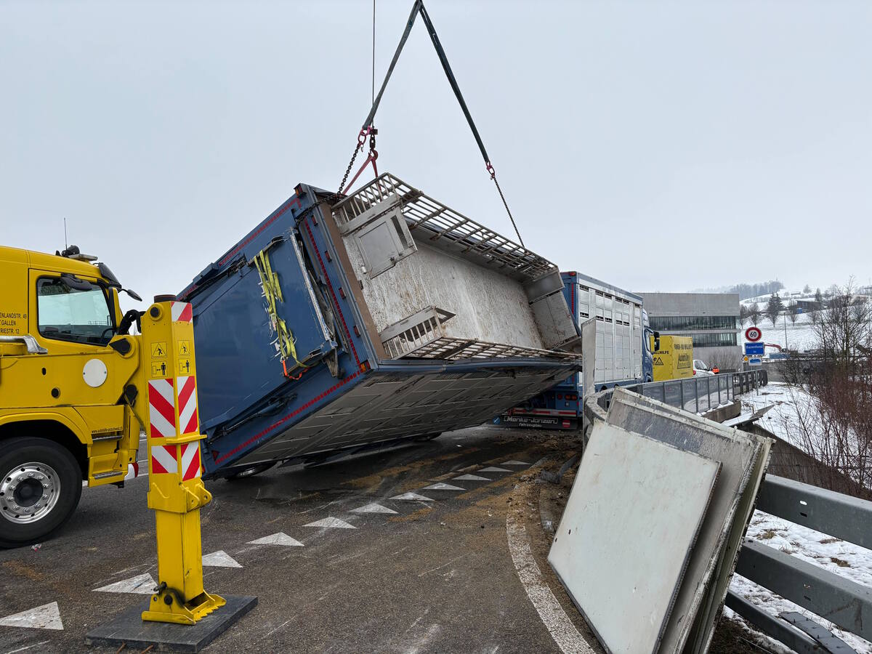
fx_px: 655
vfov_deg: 53.1
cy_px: 327
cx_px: 436
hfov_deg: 67.3
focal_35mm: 26
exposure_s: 1/1311
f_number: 1.6
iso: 50
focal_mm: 5.96
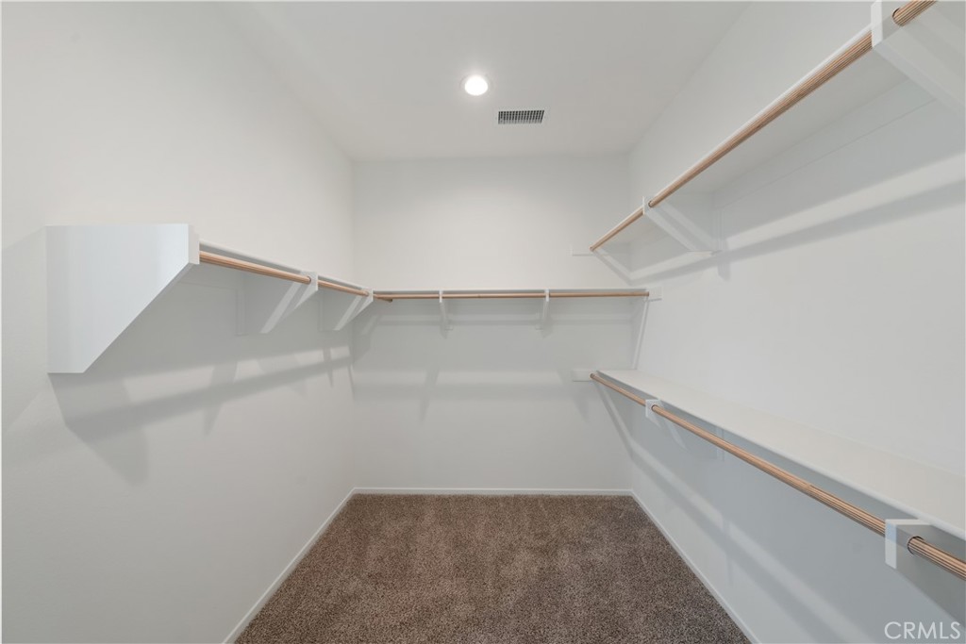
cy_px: 322
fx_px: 322
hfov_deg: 112.6
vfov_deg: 90.0
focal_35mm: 12
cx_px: 483
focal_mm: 12
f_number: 8
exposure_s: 1/10
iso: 800
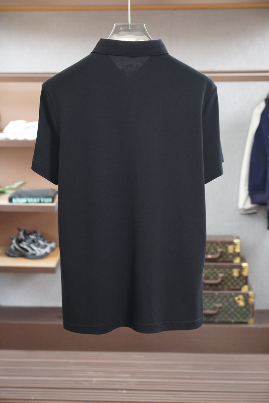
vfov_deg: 33.4
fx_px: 672
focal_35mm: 60
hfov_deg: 22.6
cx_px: 134
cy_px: 202
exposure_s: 1/200
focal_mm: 40
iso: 1600
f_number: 4
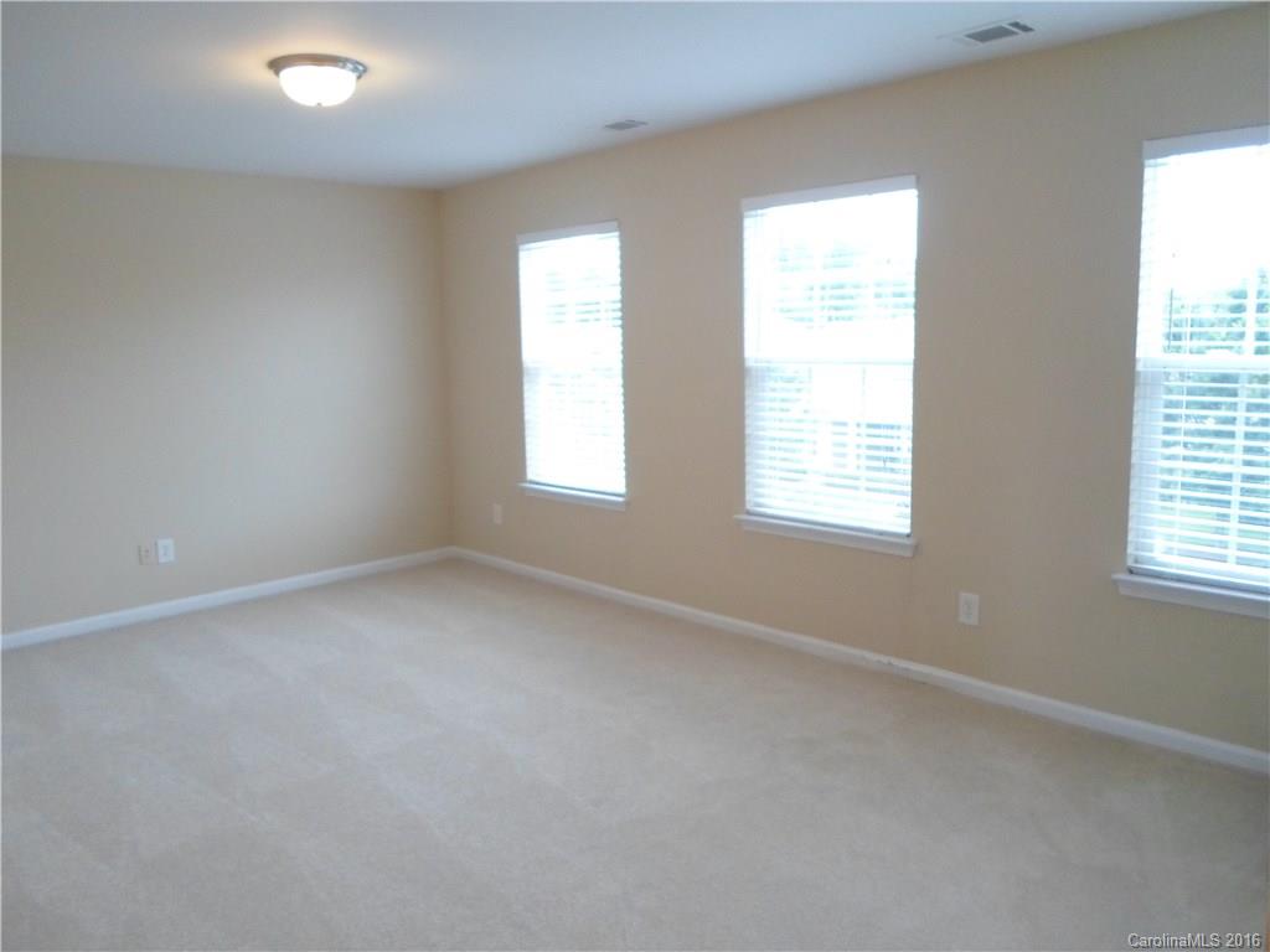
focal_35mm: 25
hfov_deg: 69.4
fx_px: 917
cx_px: 635
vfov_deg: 54.9
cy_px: 476
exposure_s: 1/30
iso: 240
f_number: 2.5
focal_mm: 4.5
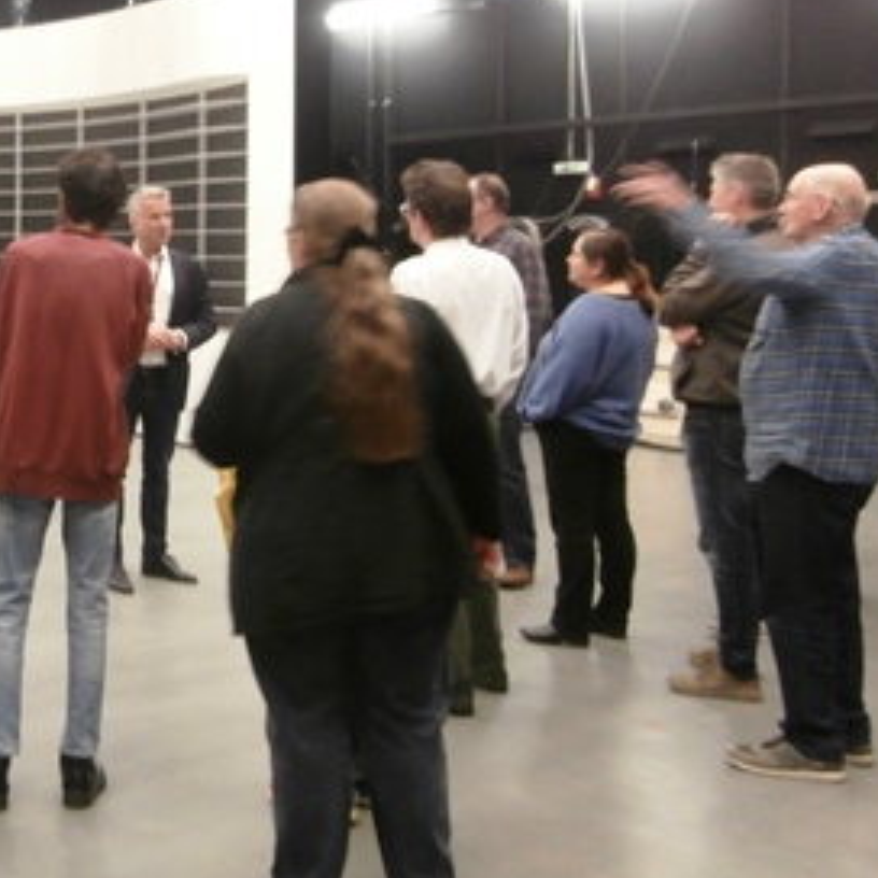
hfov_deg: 32.4
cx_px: 97
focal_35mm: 50
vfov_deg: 33.6
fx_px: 1435
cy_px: 268
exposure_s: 1/4
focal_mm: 4.2
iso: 200
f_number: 3
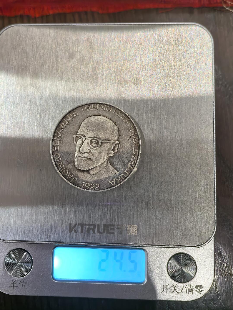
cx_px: 97
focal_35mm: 34
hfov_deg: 41.7
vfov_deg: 54.0
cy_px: 154
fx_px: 305
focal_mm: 5.75
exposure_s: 1/120
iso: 200
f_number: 2
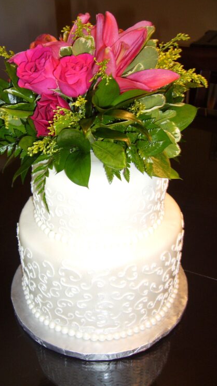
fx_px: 399
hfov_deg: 30.4
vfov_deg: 51.6
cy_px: 191
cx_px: 94
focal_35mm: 39
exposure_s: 1/30
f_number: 2.8
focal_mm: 5.8
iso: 100
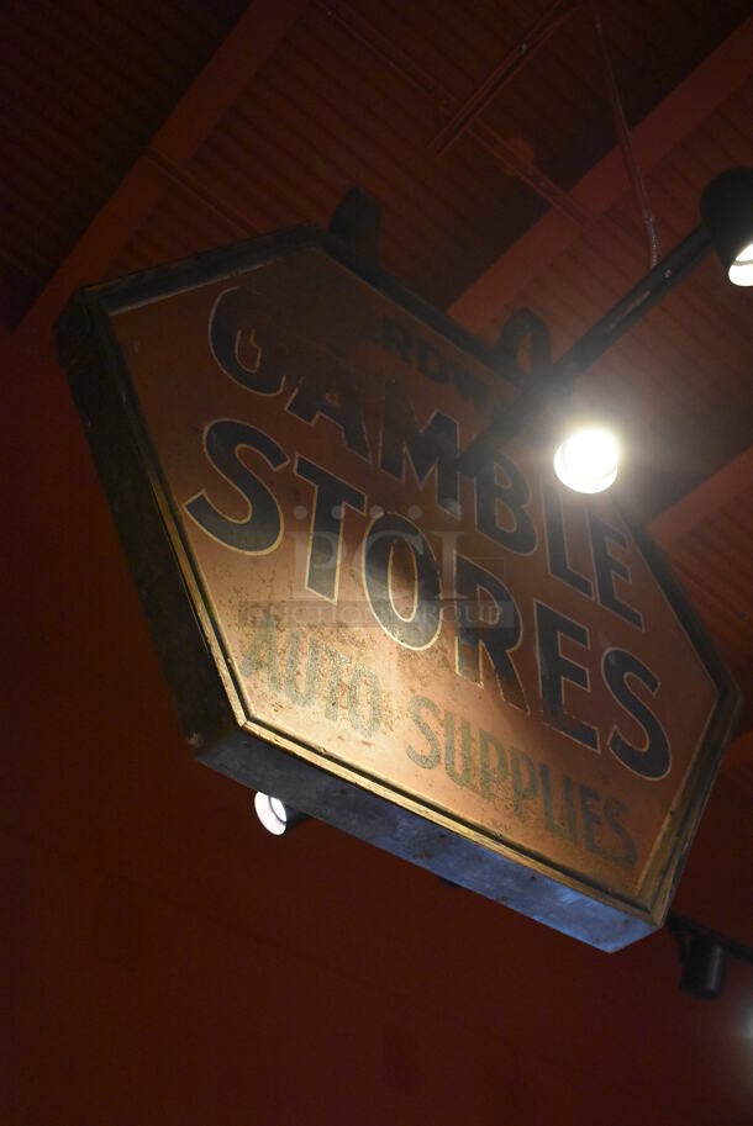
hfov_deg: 35.5
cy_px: 563
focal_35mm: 38
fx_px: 1175
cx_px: 376
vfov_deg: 51.3
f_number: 4
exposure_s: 1/125
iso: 4500
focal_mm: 25
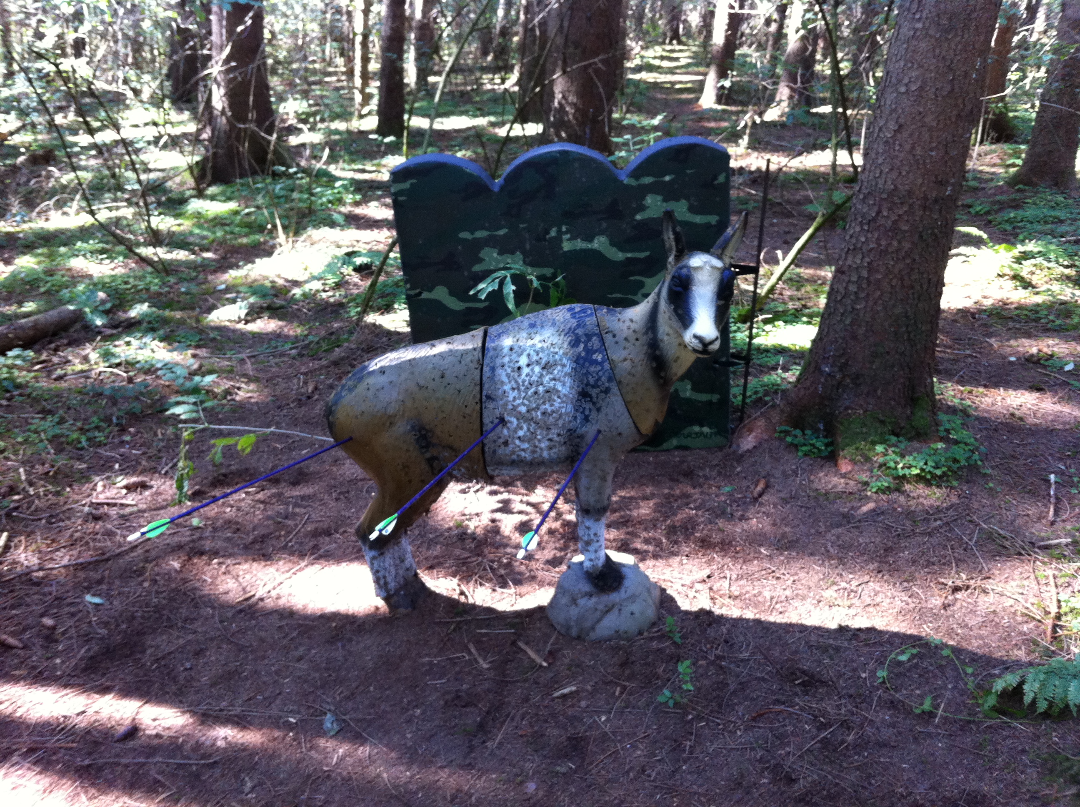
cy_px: 404
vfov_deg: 40.6
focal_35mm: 35
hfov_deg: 52.7
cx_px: 540
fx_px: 1090
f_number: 2.8
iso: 160
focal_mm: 3.85
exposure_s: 1/15
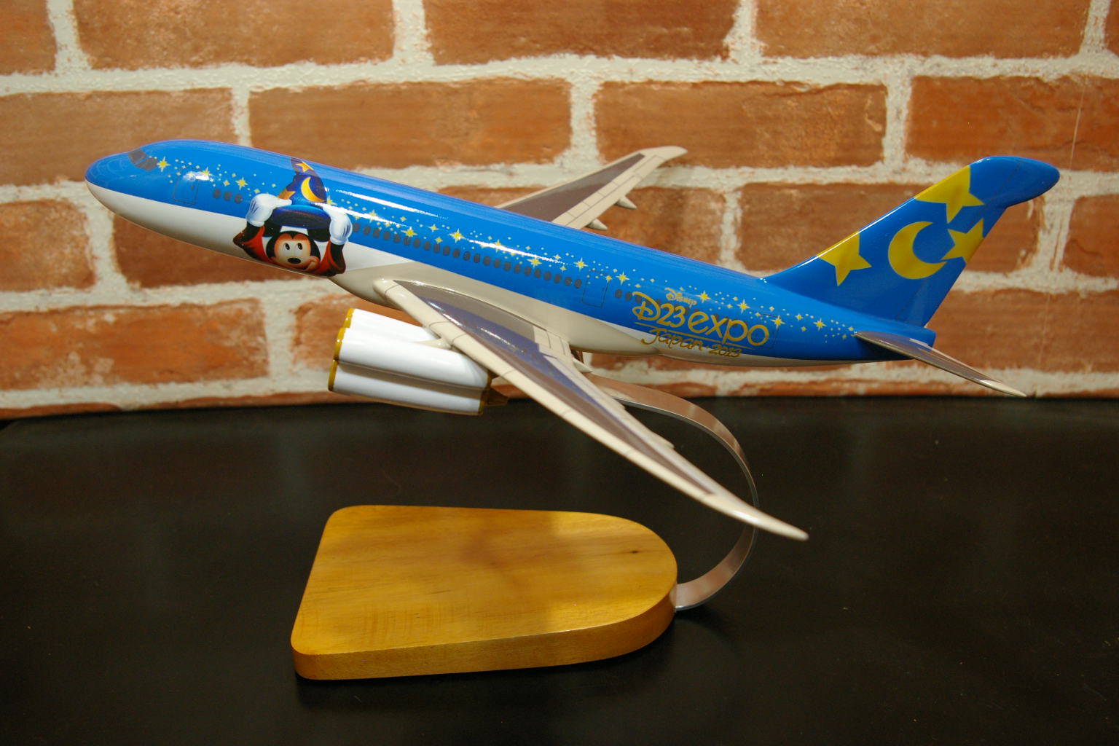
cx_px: 560
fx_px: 1305
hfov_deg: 46.4
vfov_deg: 31.9
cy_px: 373
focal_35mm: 42
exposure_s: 1/45
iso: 800
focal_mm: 28
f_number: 5.6
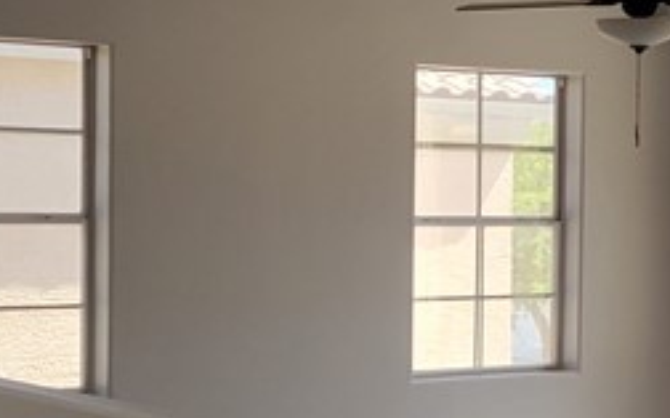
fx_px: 2043
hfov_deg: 18.2
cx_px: 662
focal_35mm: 112
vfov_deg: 11.6
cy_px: 293
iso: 64
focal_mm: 5.4
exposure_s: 1/120
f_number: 1.8
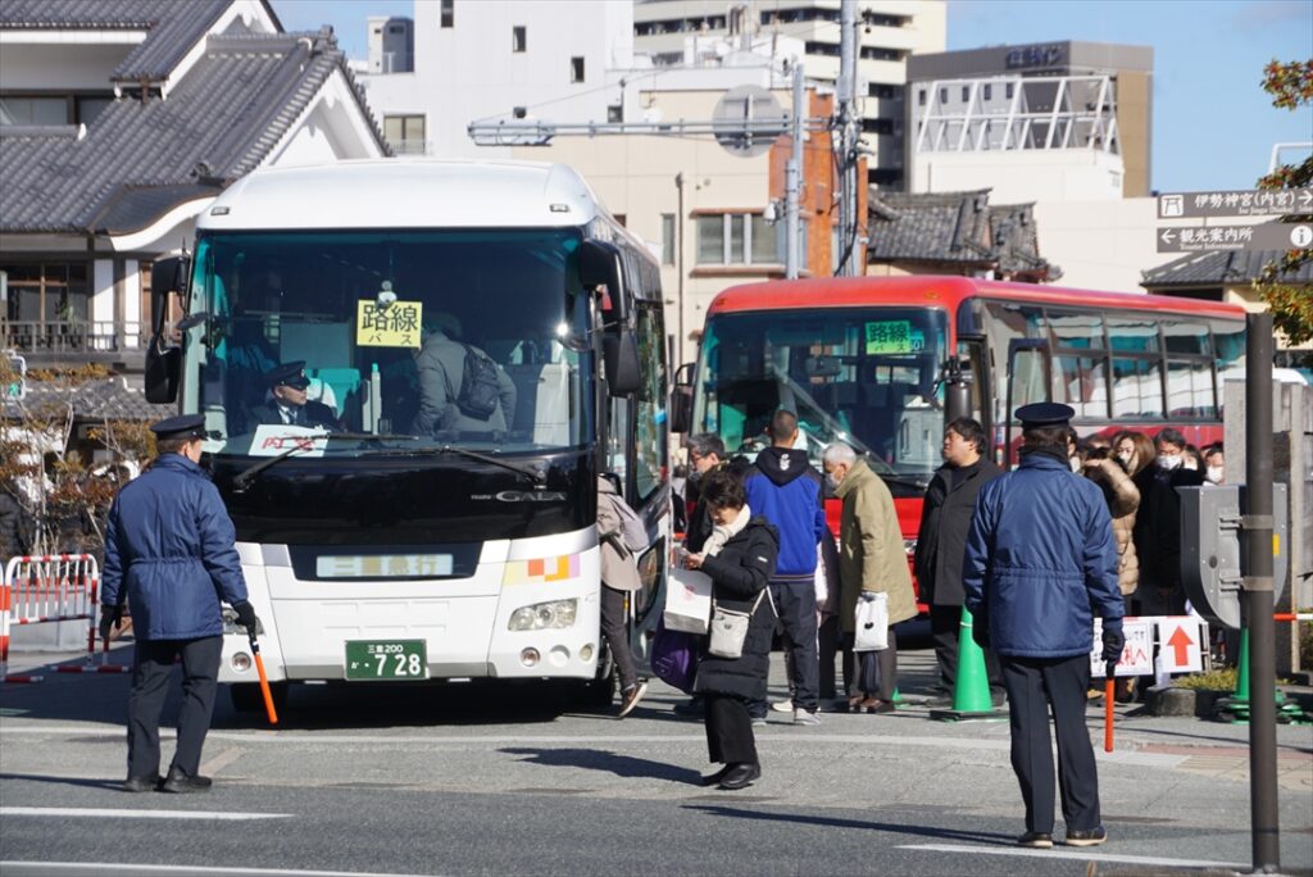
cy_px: 438
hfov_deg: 15.2
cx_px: 656
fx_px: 4926
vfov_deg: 10.2
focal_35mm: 135
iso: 100
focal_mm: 90
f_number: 8
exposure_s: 1/320
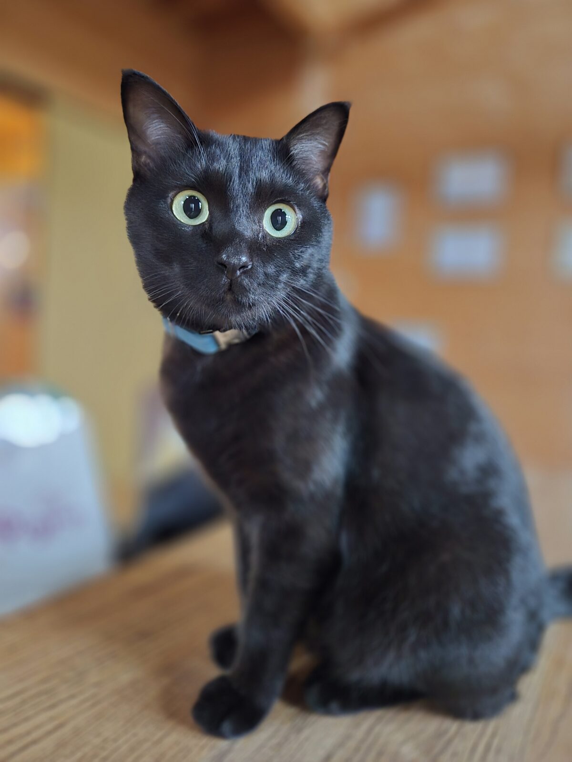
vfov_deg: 73.9
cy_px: 381
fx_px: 507
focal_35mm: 23
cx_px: 286
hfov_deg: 58.9
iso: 2500
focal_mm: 5.4
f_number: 1.8
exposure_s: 1/33.3
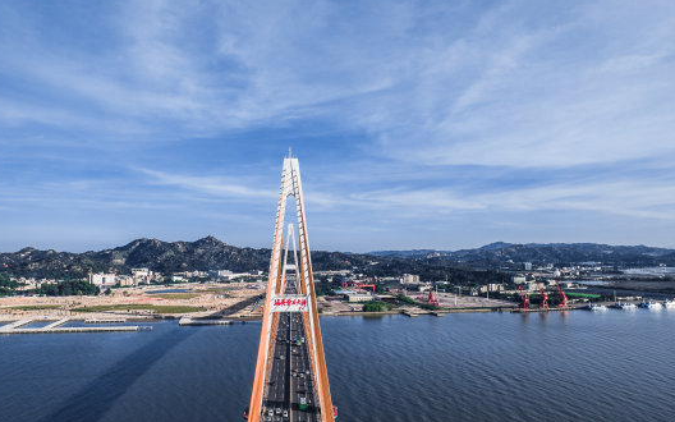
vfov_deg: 47.6
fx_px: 478
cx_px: 312
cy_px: 206
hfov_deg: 70.3
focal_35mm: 26
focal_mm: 8.38
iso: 100
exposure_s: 1/2000
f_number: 2.8
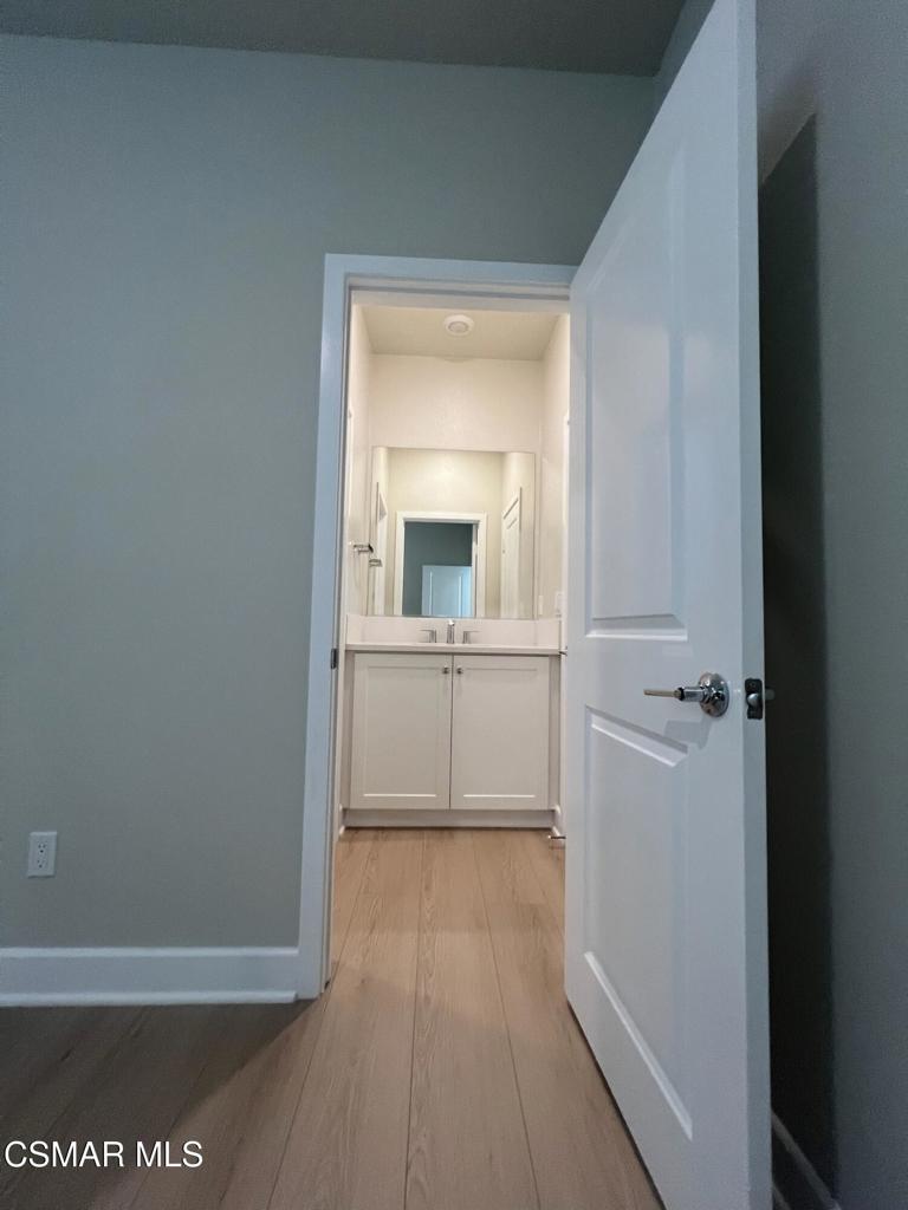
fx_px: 455
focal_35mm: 13
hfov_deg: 89.9
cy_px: 605
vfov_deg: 106.2
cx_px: 454
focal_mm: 1.57
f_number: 1.8
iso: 200
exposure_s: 1/120
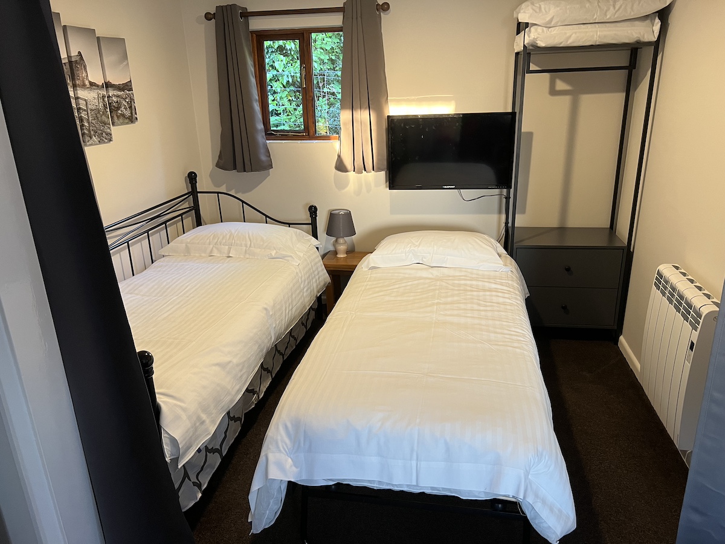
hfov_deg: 67.3
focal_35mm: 26
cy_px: 272
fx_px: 545
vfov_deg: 53.1
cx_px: 362
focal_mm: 5.7
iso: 160
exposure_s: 1/60
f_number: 1.5
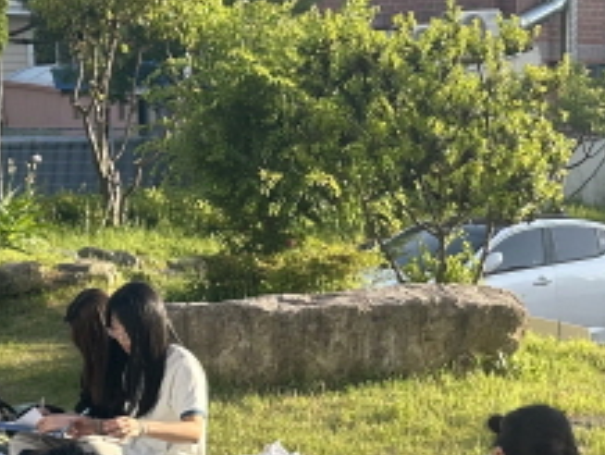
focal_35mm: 100
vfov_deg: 14.7
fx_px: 1750
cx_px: 391
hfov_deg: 19.6
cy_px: 413
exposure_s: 1/949
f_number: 1.5
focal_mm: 5.7
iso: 50
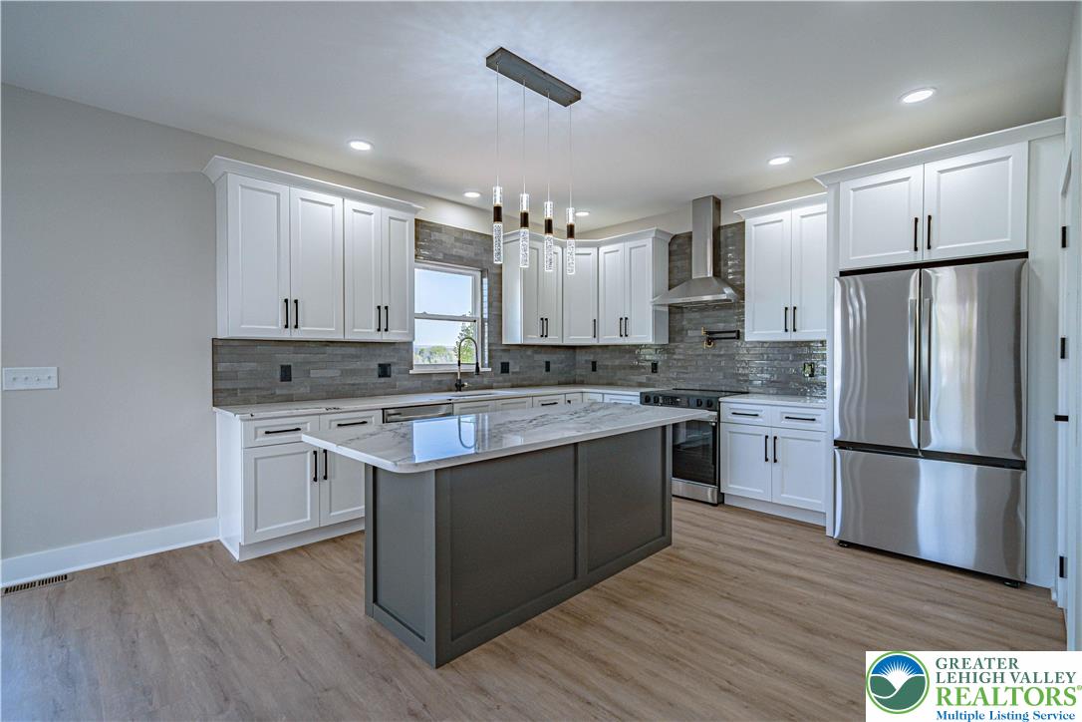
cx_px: 541
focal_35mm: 16
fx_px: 481
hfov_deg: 96.7
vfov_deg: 73.7
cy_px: 361
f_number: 4
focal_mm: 16
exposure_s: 1/3200
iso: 1250
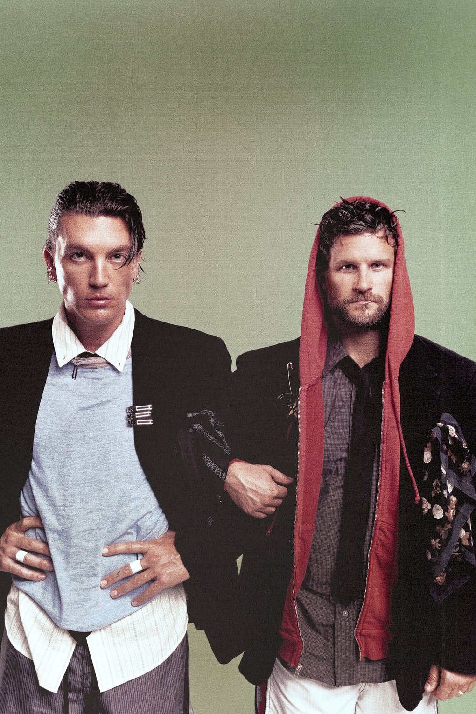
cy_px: 357
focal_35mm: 35
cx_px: 238
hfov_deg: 37.9
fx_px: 694
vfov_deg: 54.4
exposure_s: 1/250
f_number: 5.6
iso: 250
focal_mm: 23
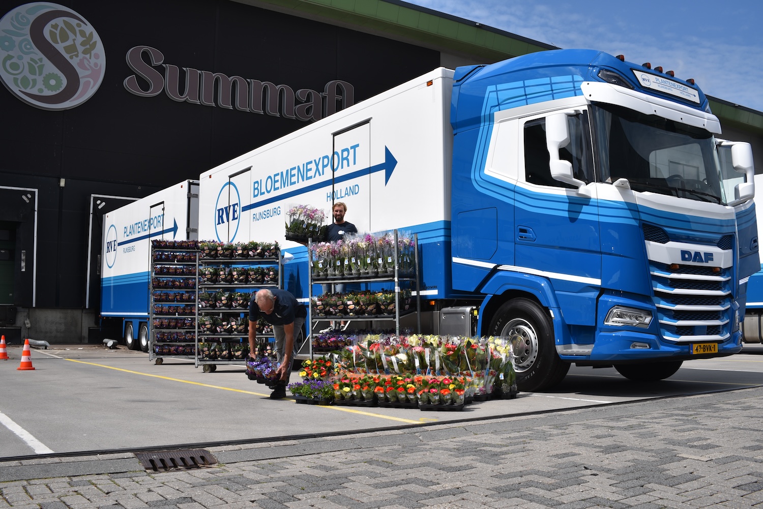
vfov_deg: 37.9
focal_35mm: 35
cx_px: 382
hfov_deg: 54.4
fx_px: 742
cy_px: 254
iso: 100
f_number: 13
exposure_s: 1/200
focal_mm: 35
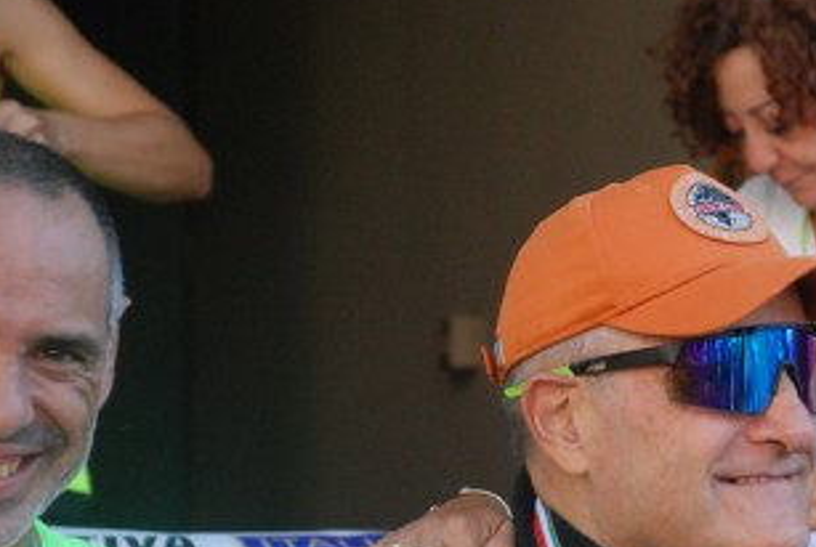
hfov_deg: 8.2
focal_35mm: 249
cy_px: 474
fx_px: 5654
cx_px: 773
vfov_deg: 5.5
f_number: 5.6
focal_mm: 85
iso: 1000
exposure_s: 1/400
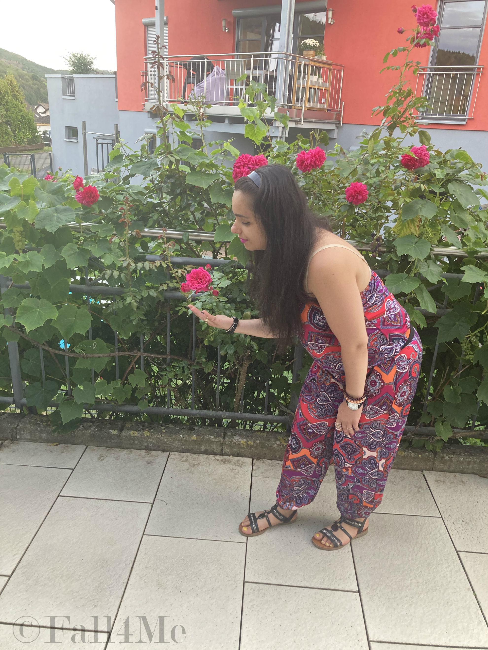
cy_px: 325
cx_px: 244
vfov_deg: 63.4
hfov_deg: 49.7
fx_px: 526
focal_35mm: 28
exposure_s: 1/66
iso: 80
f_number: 1.8
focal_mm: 3.99
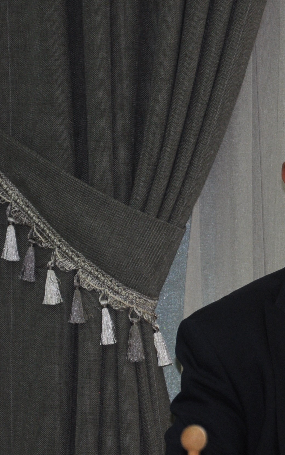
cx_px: 318
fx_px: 3840
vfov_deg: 6.8
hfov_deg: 4.2
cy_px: 280
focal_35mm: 309
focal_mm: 105
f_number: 5.6
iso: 450
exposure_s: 1/125
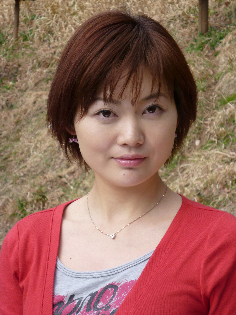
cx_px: 118
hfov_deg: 12.3
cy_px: 158
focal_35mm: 120
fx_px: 1091
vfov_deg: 16.4
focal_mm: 21.5
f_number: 5.9
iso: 100
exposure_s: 1/100
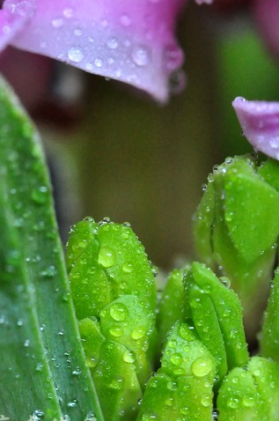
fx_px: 3078
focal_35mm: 264
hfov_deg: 5.2
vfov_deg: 7.8
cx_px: 171
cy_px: 116
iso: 2000
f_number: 7.1
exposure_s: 1/80
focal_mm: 105
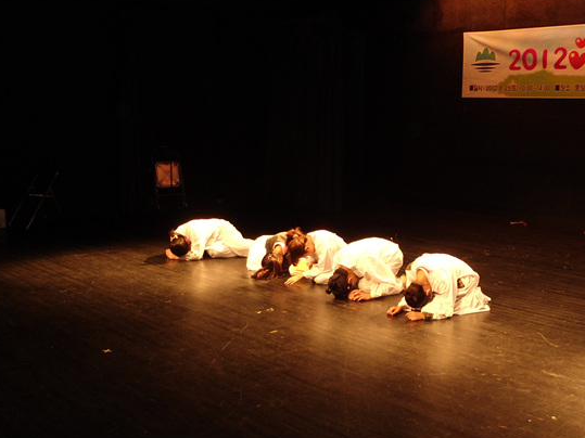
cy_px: 240
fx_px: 777
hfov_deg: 41.1
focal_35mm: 46
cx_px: 351
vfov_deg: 31.5
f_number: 3
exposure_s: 1/40
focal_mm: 5.6
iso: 100
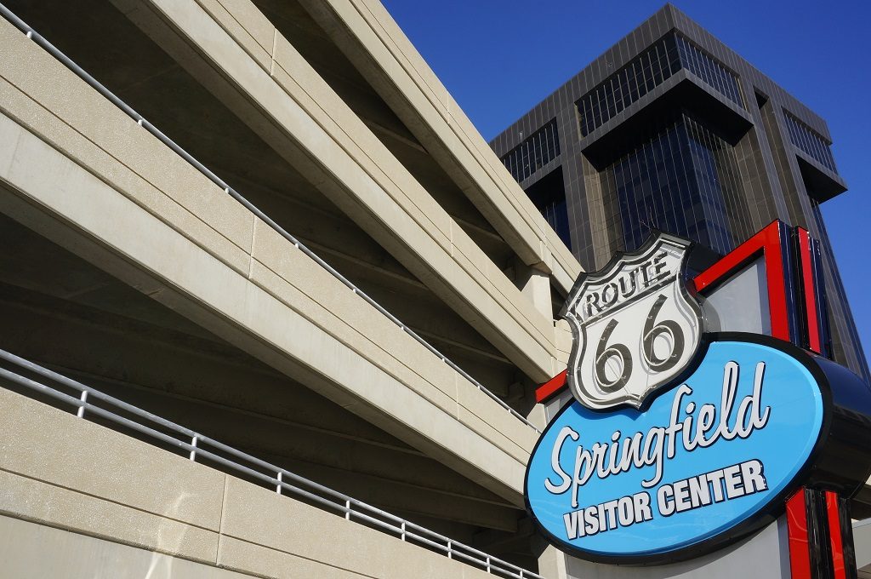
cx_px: 436
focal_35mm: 33
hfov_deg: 57.3
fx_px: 797
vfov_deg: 39.9
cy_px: 290
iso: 100
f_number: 13
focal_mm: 22
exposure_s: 1/125
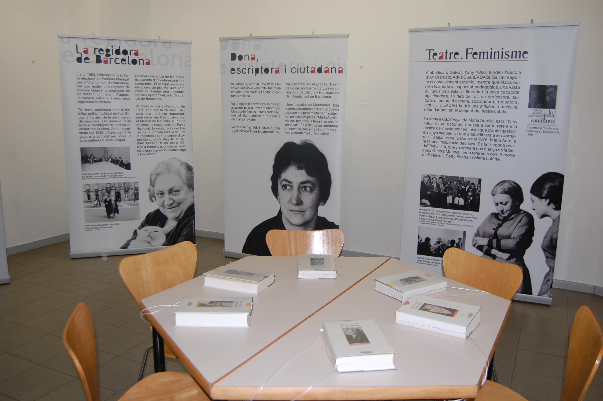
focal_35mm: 30
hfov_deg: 62.0
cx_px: 302
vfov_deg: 43.5
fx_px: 502
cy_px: 200
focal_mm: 20
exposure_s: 1/60
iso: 400
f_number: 3.8
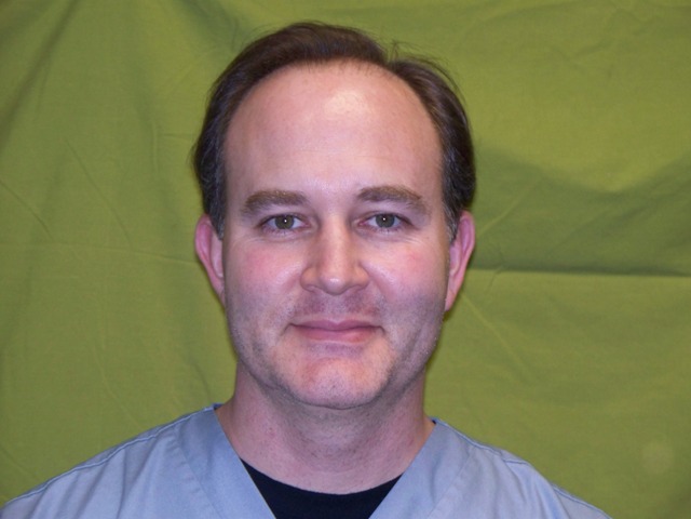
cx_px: 346
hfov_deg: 18.7
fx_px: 2096
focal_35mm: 105
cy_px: 260
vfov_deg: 14.1
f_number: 3.8
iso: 200
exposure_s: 1/50
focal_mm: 22.05
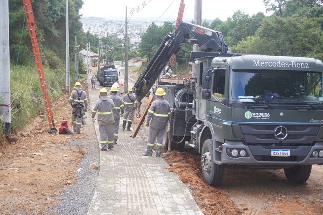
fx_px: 498
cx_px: 162
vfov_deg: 24.4
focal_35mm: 56
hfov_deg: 35.9
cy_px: 108
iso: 100
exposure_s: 1/125
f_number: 5.6
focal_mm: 37
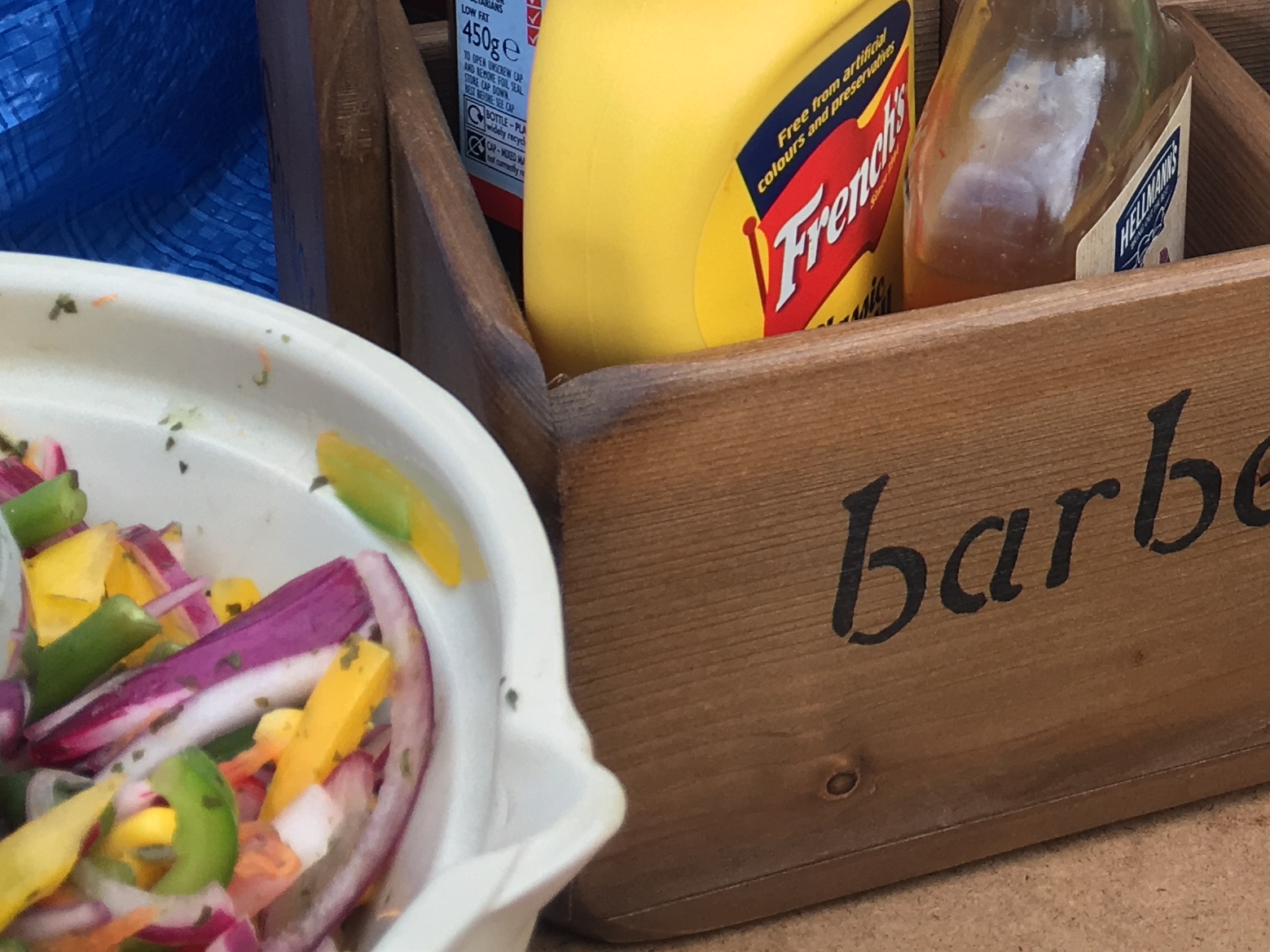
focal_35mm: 75
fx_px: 2751
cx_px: 1223
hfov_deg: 24.9
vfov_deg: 18.4
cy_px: -240
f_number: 2.2
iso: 25
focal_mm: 4.15
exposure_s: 1/127
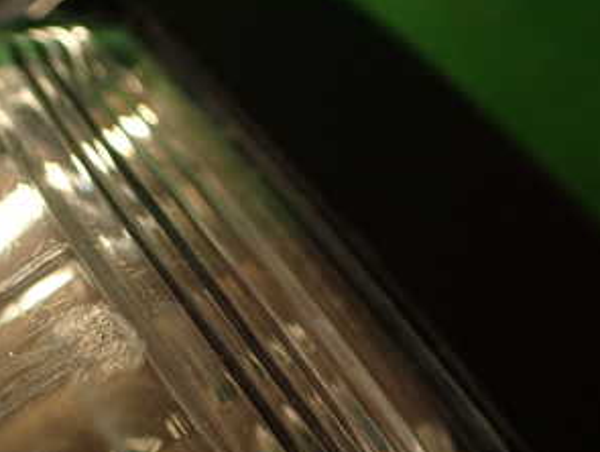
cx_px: 118
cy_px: 371
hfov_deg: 29.1
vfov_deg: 22.3
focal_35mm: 65
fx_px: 1128
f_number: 2.4
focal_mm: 5.79
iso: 100
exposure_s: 1/60
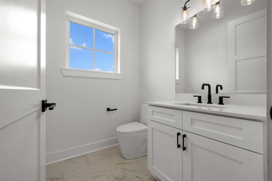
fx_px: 106
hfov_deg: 104.3
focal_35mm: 14
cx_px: 136
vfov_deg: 81.2
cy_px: 90
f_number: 9
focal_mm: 14
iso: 250
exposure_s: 1/13
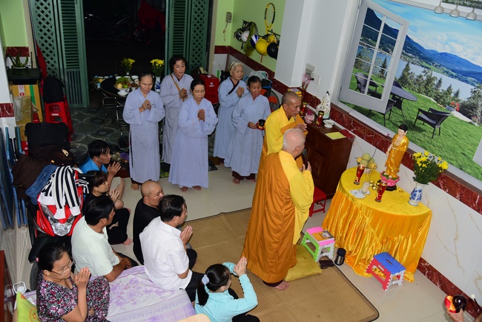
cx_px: 241
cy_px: 161
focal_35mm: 30
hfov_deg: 61.9
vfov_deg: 43.6
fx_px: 402
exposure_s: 1/60
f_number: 4
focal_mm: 30
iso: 320
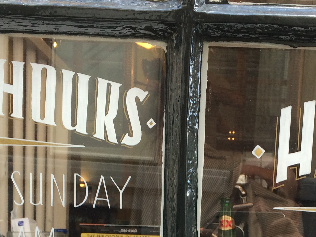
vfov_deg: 18.6
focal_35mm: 74
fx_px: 675
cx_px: 203
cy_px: 302
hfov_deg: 26.2
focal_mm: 4.15
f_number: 2.2
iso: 40
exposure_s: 1/60
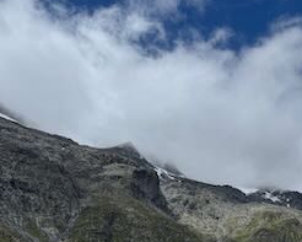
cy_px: 237
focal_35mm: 61
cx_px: 334
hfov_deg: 28.1
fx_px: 545
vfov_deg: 24.0
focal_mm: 6.76
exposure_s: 1/12346
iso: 80
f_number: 1.78
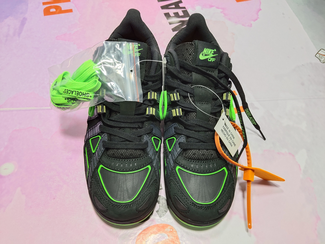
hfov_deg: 60.0
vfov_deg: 46.8
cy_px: 122
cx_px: 162
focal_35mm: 30
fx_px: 282
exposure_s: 1/898
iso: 50
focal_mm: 4.35
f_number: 1.79
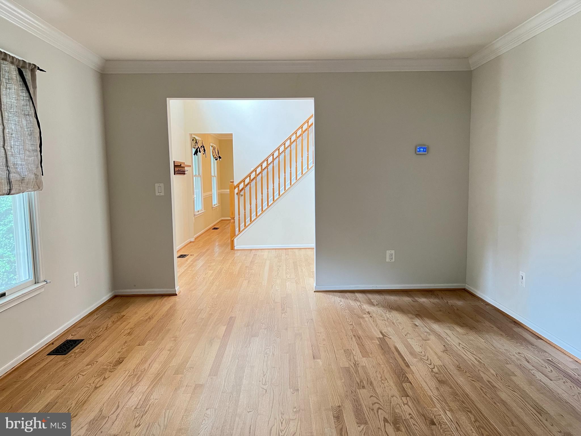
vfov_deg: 53.1
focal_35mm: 26
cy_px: 218
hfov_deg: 67.3
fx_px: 436
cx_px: 290
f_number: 1.5
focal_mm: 5.7
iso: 320
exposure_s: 1/60
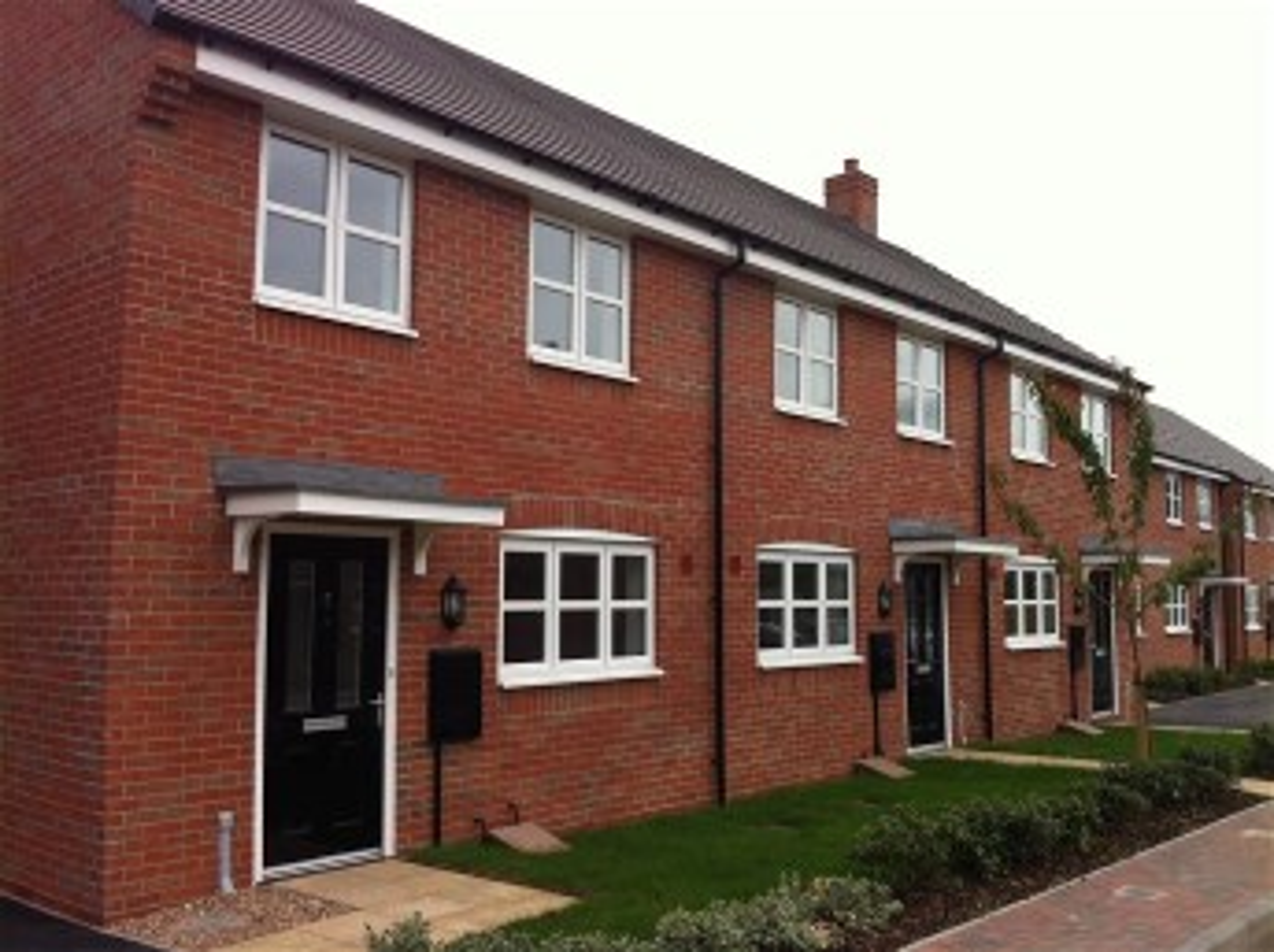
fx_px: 1286
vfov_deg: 40.6
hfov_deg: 52.7
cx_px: 637
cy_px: 476
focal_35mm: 35
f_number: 2.8
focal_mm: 3.85
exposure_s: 1/1117
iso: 80
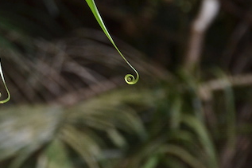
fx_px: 2506
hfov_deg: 5.7
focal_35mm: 358
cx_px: -2
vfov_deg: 3.8
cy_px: -2
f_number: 6
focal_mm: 105
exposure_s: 1/30
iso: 400
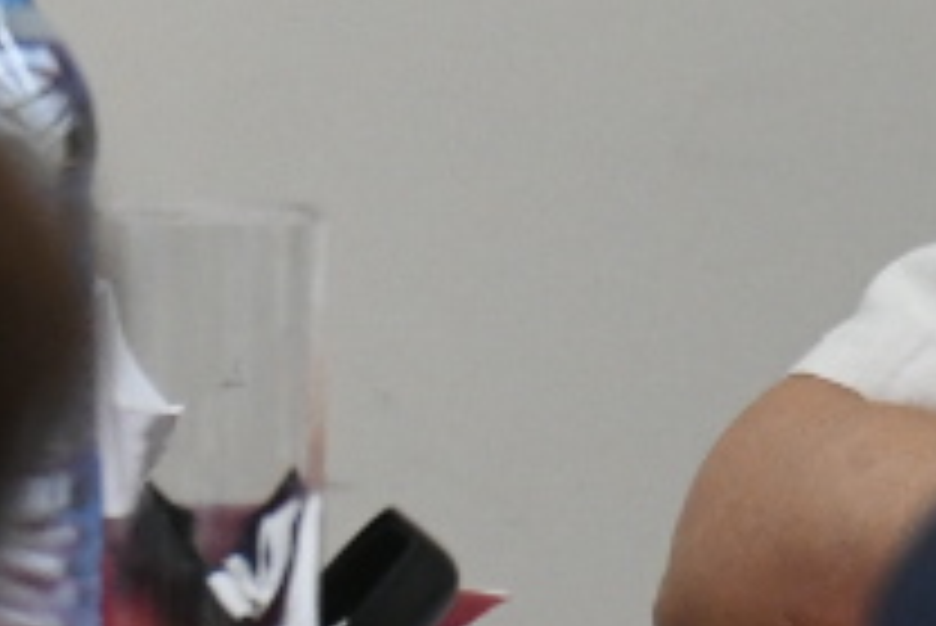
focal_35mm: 1555
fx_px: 40457
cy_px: -1103
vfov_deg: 0.9
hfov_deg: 1.3
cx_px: -2570
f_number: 3.5
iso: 2500
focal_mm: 200
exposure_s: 1/1000
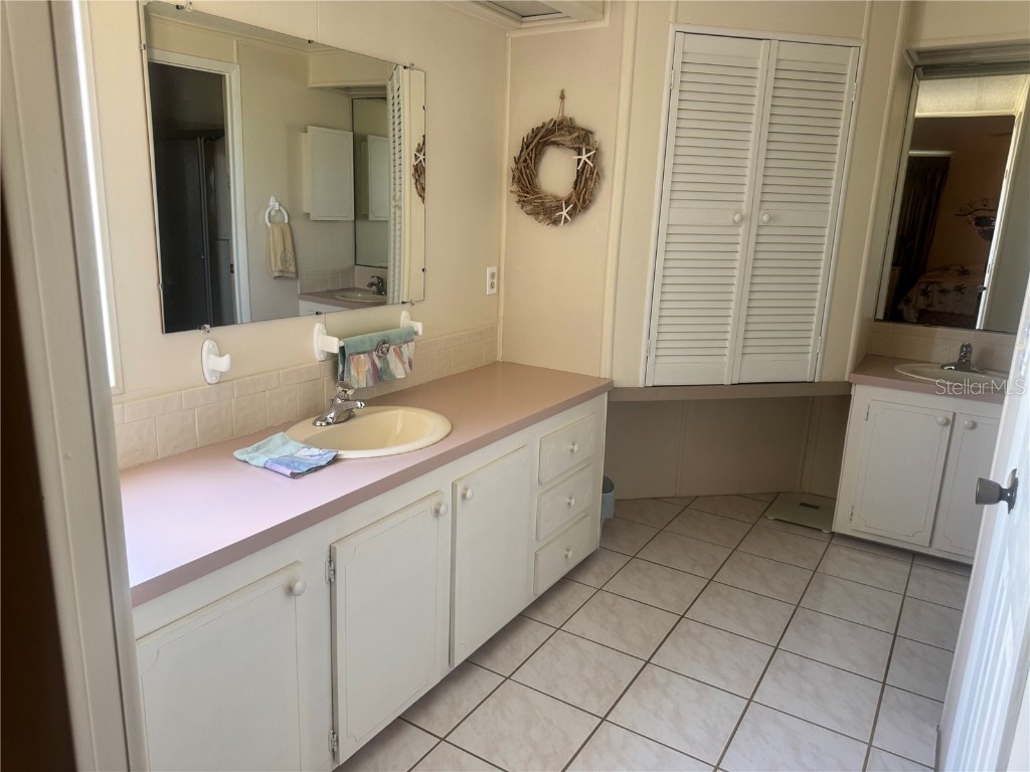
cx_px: 515
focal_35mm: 24
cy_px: 386
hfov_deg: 71.6
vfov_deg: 56.8
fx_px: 714
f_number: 1.78
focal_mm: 6.76
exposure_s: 1/60
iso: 125
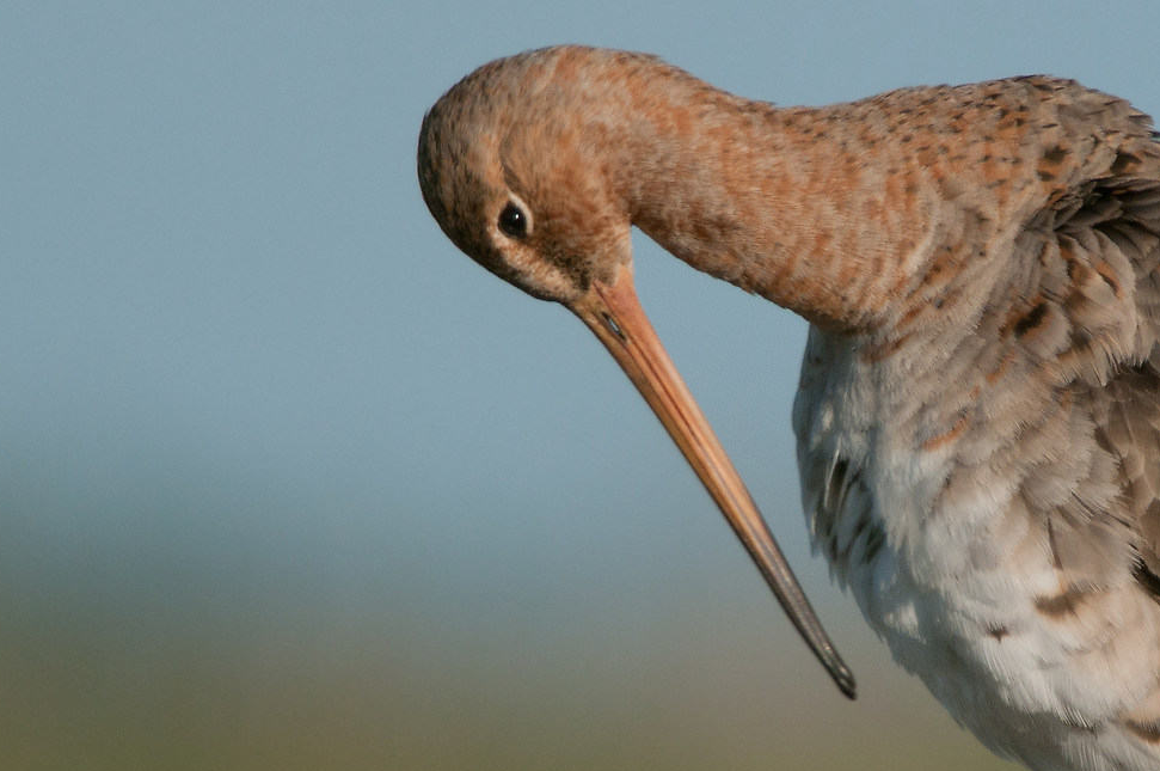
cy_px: 455
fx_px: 59637
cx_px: 814
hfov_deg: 1.1
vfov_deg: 0.7
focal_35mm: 1853
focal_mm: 500
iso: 320
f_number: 6.7
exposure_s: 1/1600
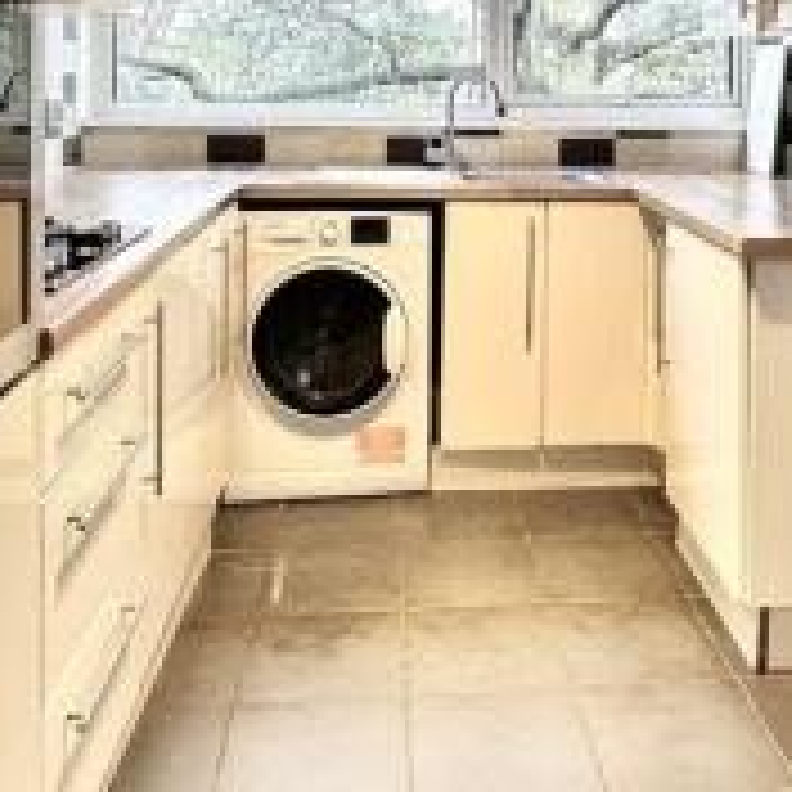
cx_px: 511
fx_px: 1061
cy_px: 83
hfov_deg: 40.5
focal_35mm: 41
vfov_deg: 38.2
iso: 200
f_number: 2.2
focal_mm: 2.22
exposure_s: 1/50
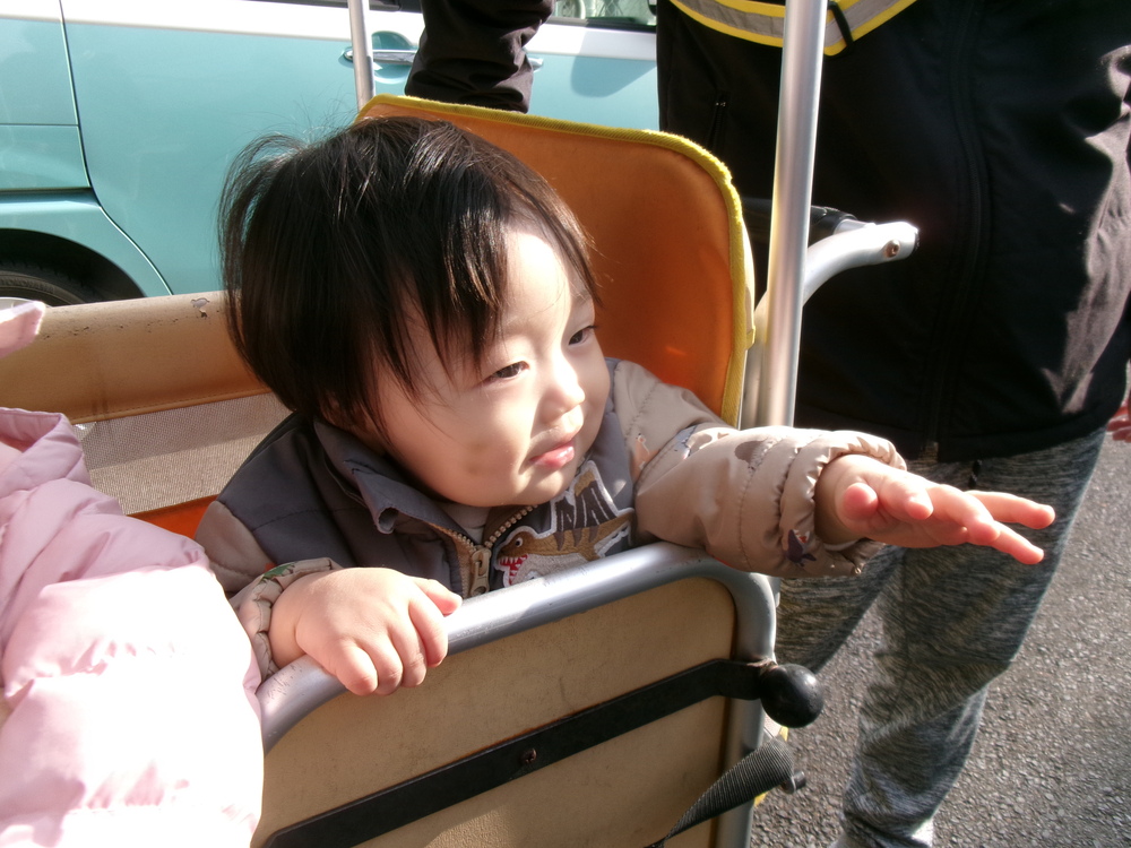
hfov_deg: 63.4
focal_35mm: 28
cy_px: 424
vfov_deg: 49.7
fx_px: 915
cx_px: 566
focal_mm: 5.1
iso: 100
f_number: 3.9
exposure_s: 1/200
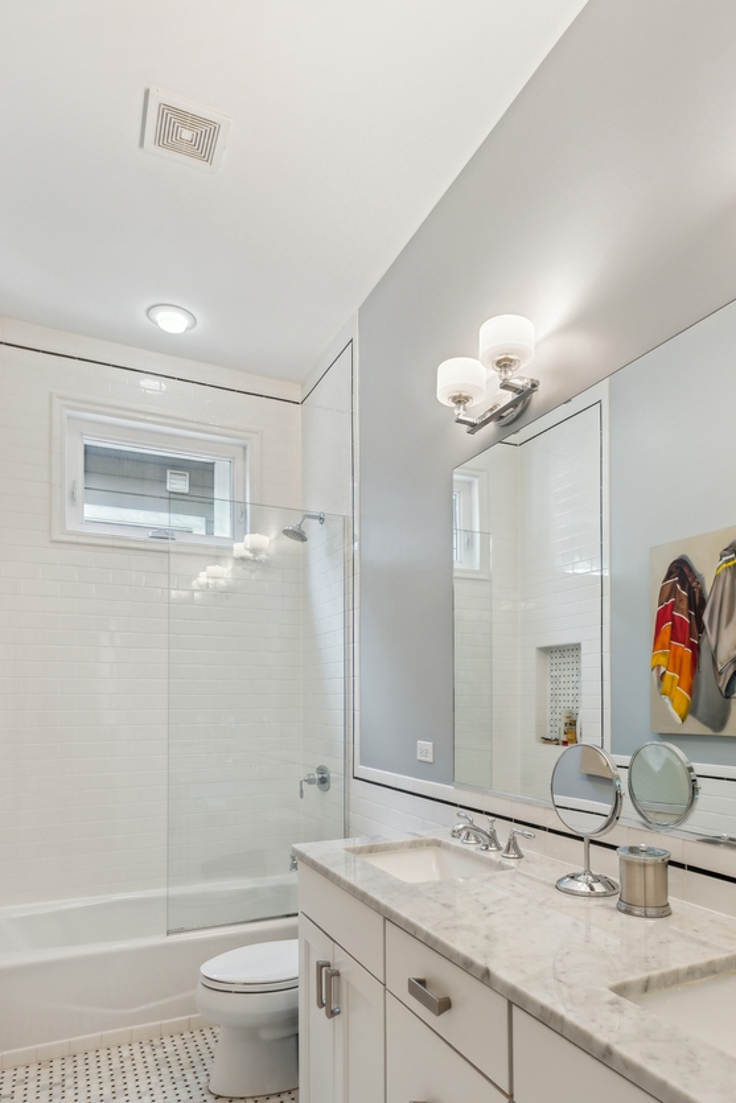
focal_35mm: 22
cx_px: 393
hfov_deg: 57.2
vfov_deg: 77.6
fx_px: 674
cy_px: 668
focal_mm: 17
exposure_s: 1/25
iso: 500
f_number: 8
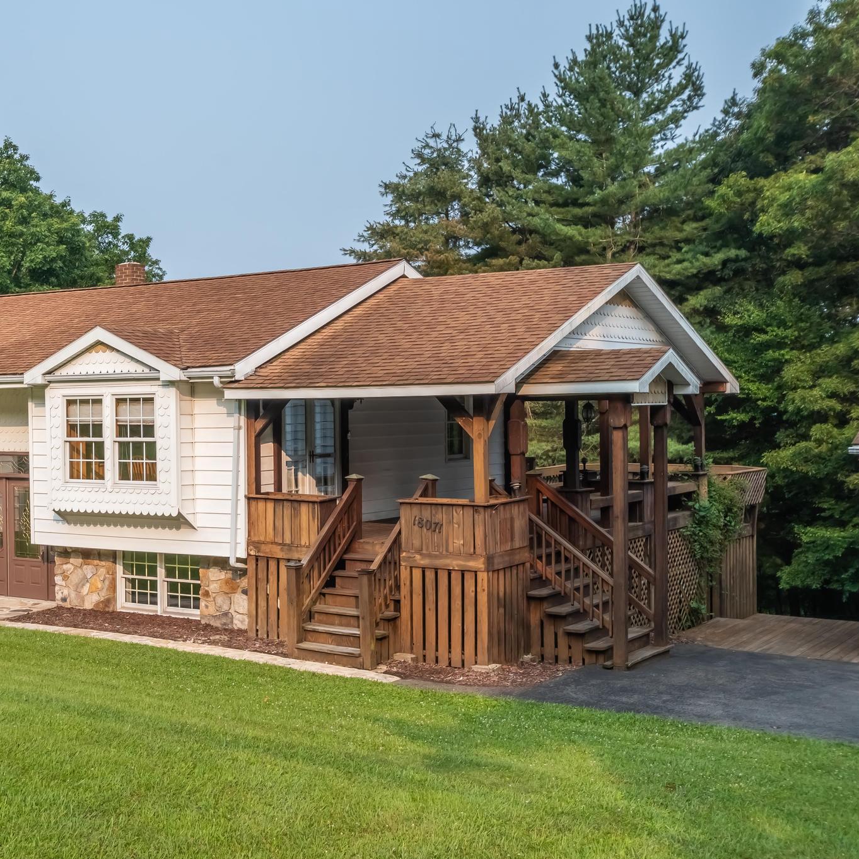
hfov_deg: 36.0
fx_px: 1291
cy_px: 430
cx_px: 221
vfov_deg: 36.8
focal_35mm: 46
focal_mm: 24
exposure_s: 1/320
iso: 320
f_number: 9
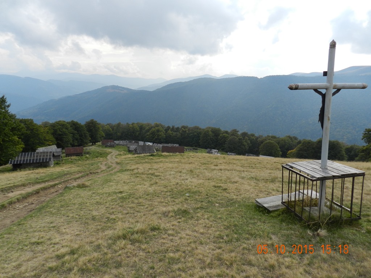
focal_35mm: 23
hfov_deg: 73.9
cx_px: 186
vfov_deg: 58.9
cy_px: 139
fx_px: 247
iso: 160
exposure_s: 1/800
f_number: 3.4
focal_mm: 4
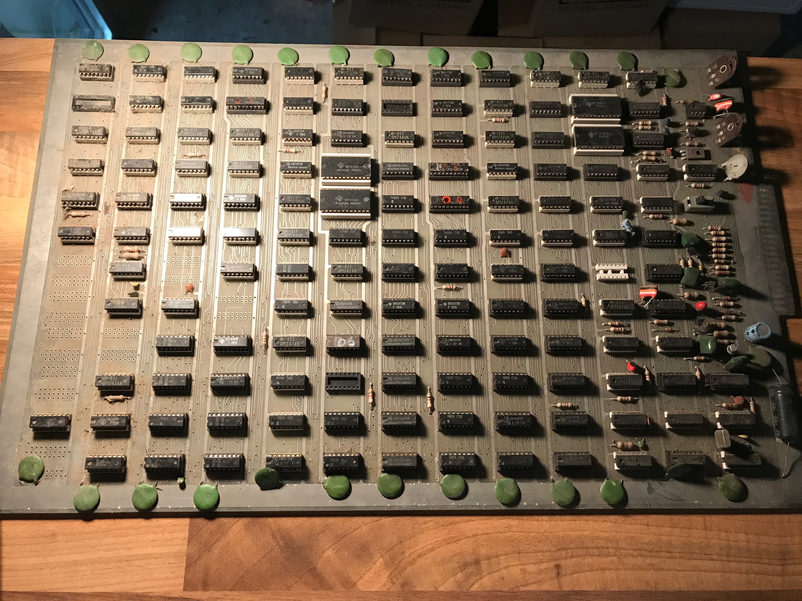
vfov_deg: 49.7
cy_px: 300
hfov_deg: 63.4
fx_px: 649
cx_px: 401
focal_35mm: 28
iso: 40
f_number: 1.8
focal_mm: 3.99
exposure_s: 1/25
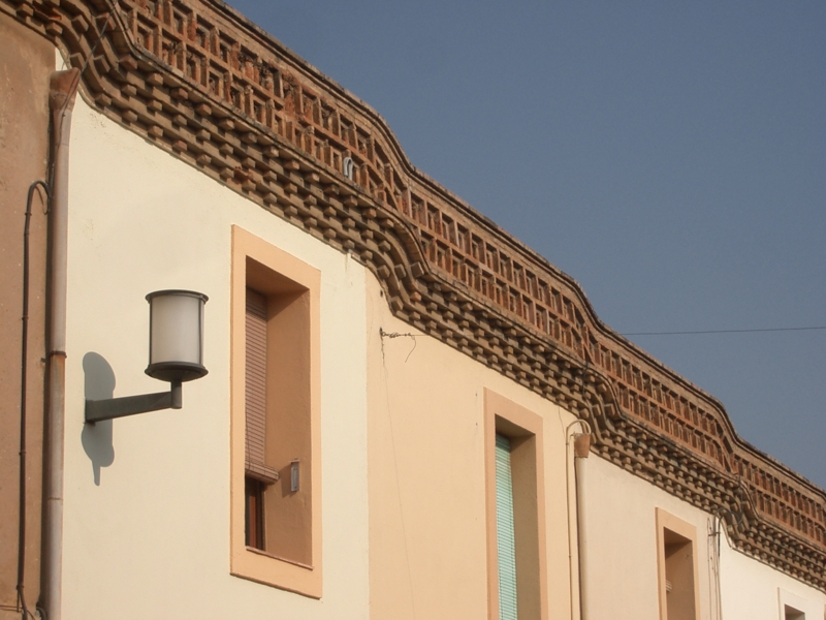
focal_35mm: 105
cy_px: 310
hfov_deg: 18.7
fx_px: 2505
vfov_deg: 14.1
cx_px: 413
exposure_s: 1/320
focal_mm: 17.4
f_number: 7.7
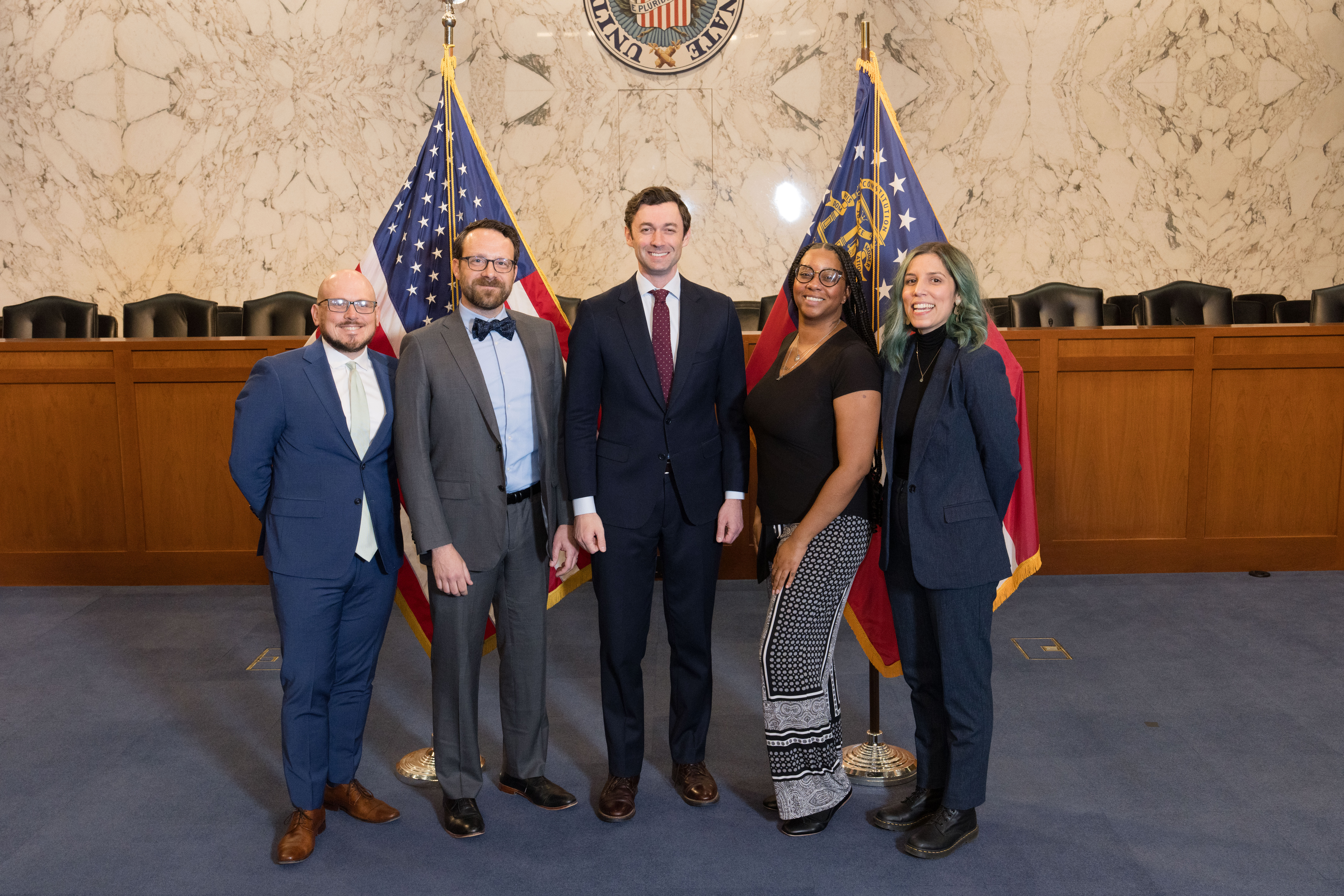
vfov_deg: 40.0
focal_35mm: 33
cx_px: 672
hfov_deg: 57.2
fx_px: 1232
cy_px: 448
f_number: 7.1
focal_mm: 33
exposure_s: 1/125
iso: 2000
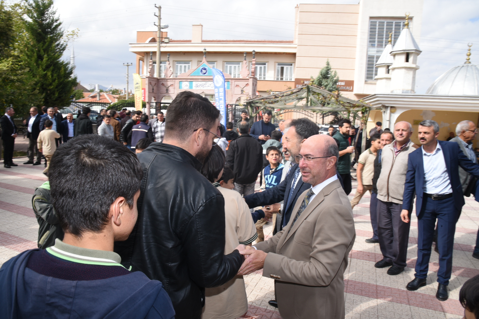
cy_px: 160
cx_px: 240
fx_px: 319
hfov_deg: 73.7
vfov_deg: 53.1
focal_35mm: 24
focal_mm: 24
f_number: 22
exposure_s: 1/125
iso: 800
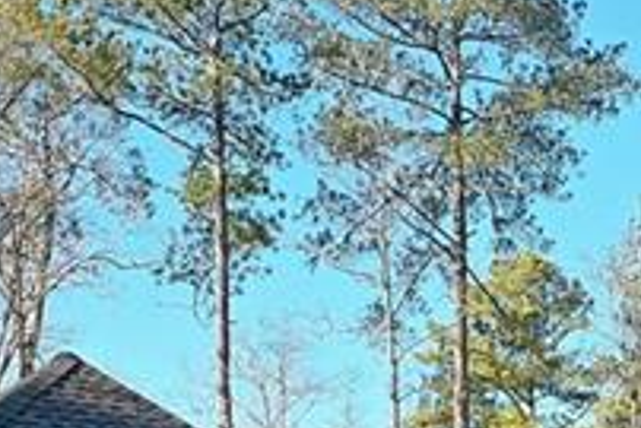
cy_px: 683
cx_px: 847
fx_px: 1978
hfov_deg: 17.2
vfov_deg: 11.7
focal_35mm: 111
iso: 100
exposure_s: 1/60
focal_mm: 10.26
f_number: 4.5
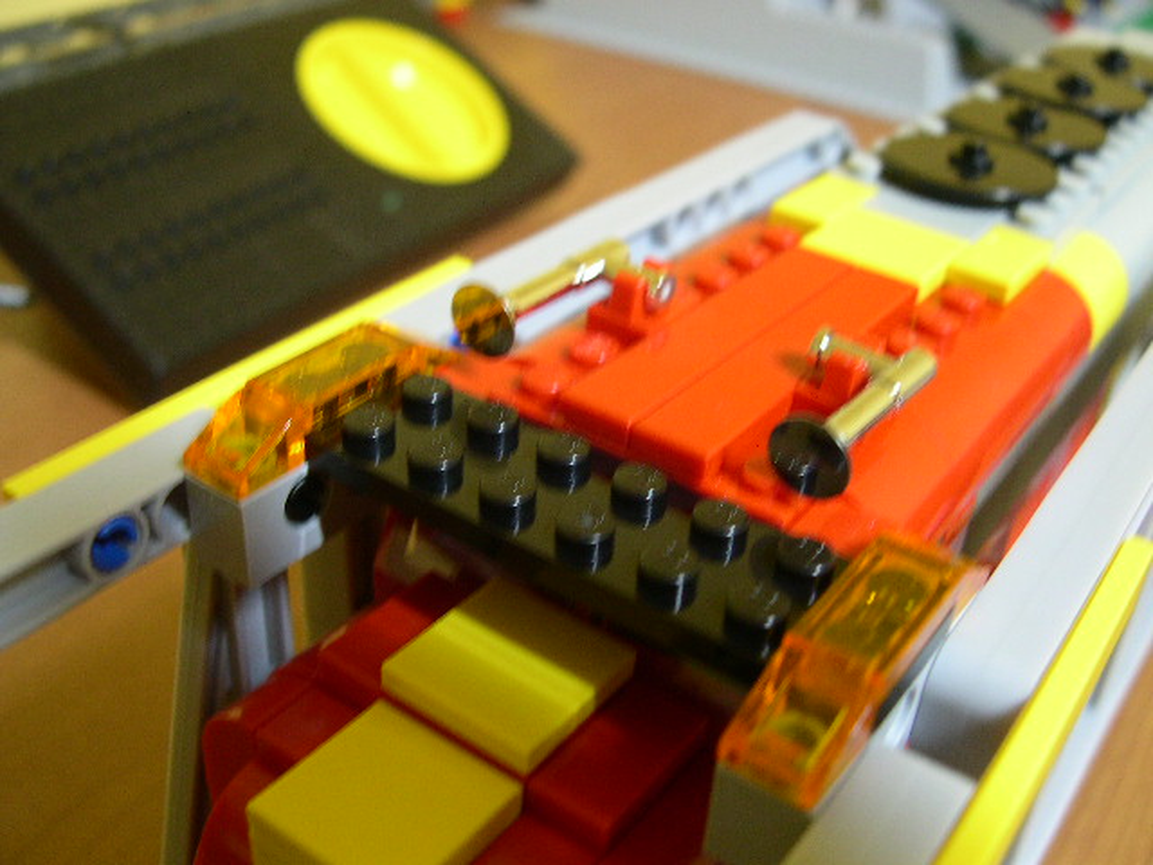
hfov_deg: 49.0
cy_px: 432
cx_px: 576
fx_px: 1266
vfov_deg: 37.7
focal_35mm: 38
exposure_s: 1/4.4
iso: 261
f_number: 2.8
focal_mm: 8
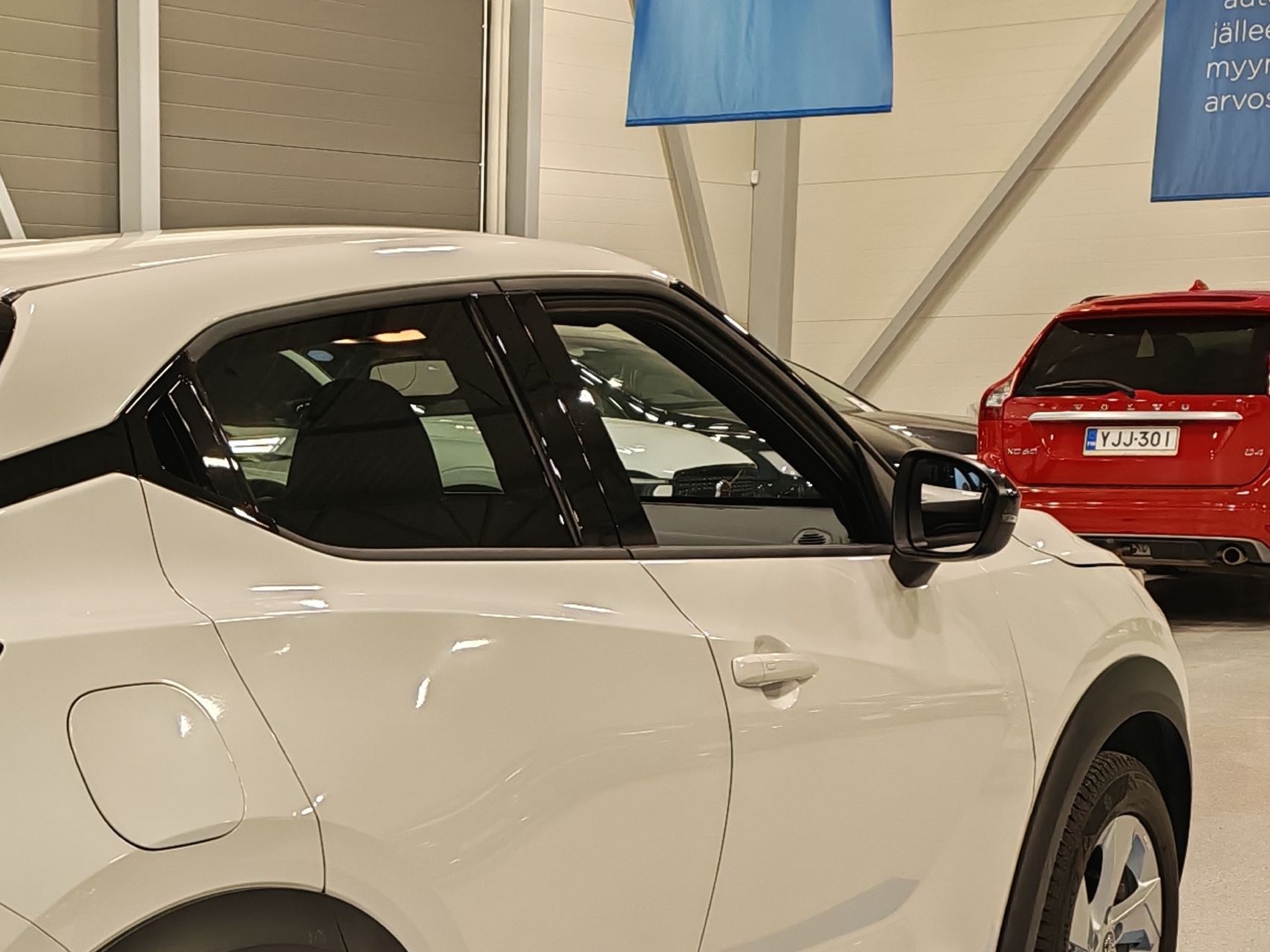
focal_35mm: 79
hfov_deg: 23.9
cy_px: 945
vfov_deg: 18.2
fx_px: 2898
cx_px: 73
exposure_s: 1/100
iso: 400
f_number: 1.9
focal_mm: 6.12
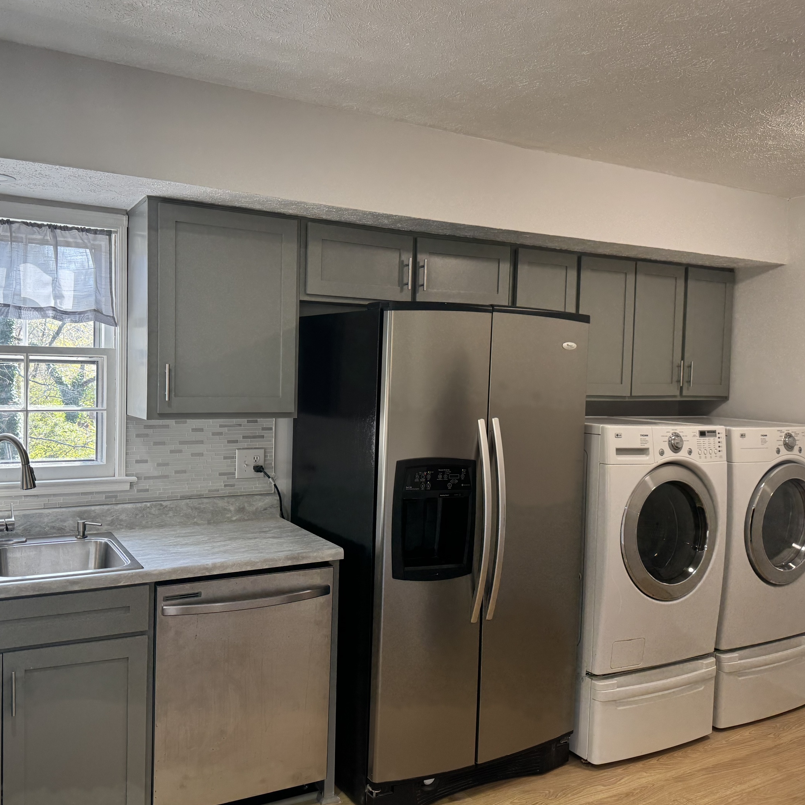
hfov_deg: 55.5
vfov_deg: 55.6
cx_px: 360
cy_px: 405
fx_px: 763
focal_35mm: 29
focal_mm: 6.76
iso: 125
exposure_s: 1/120
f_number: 1.78
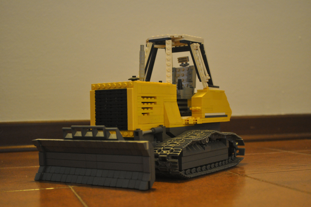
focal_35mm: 52
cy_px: 104
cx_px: 156
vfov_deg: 25.7
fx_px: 453
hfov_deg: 37.9
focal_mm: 35
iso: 1600
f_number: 5
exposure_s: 1/5
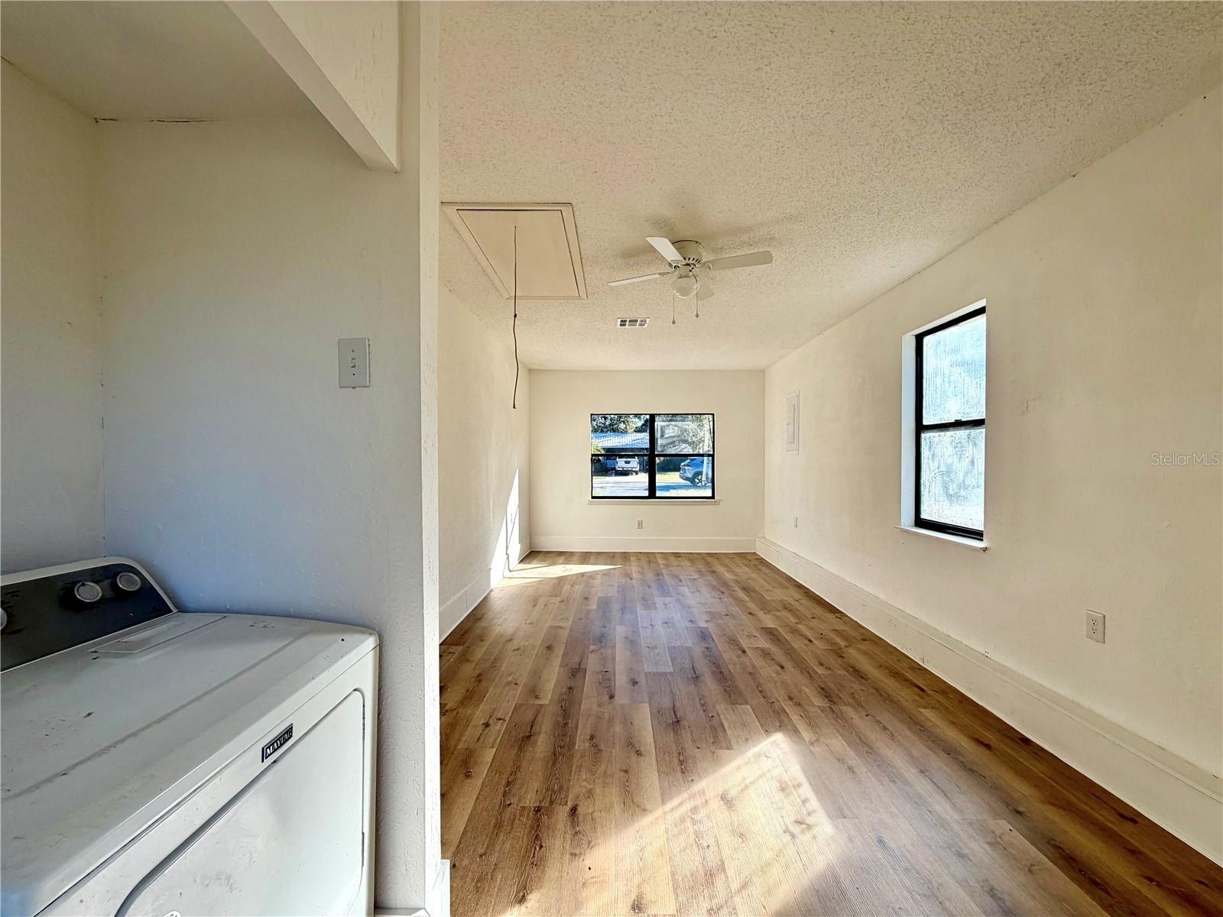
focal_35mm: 14
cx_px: 612
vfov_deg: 85.7
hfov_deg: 102.1
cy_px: 458
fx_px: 495
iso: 64
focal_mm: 2.22
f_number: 2.2
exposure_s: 1/498
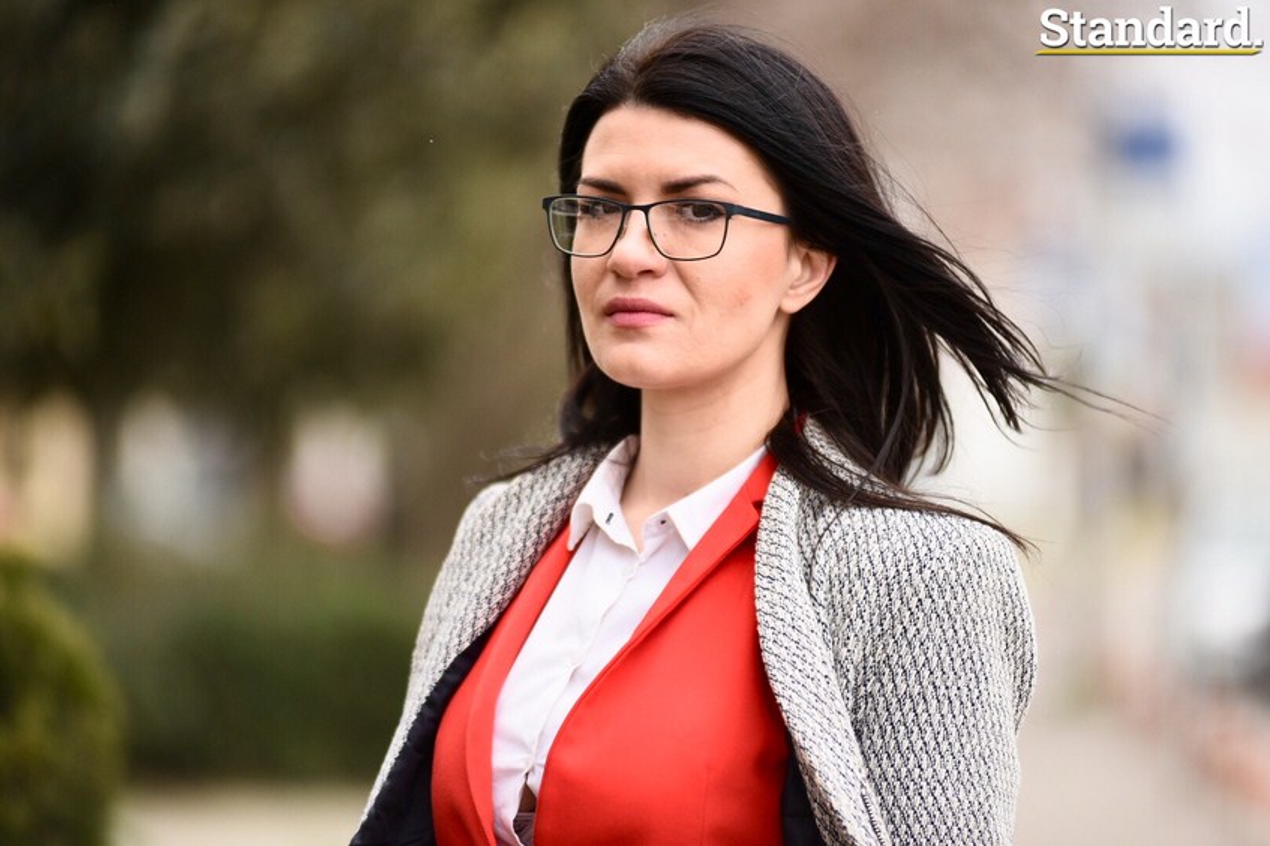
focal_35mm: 200
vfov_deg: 6.9
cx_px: 635
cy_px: 423
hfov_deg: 10.3
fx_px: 7052
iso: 500
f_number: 2.8
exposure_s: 1/1600
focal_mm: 200
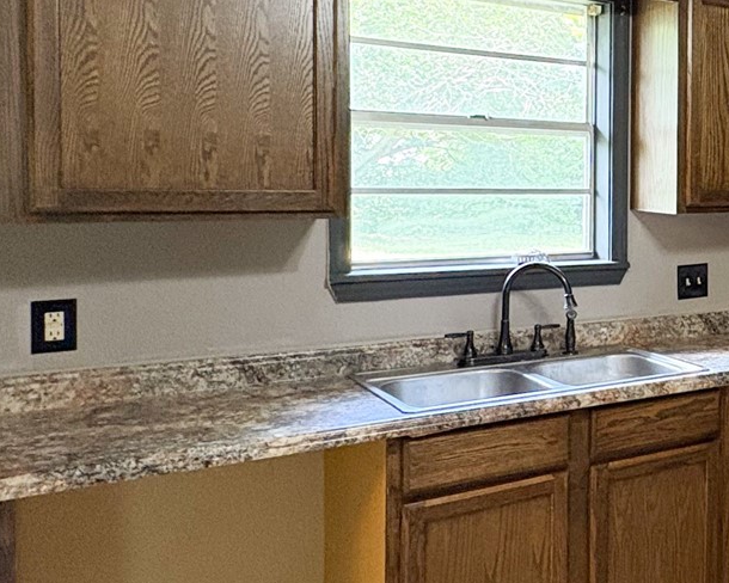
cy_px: 208
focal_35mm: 43
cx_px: 888
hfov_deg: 34.0
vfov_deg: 34.7
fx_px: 928
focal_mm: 2.22
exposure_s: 1/60
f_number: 2.2
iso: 320
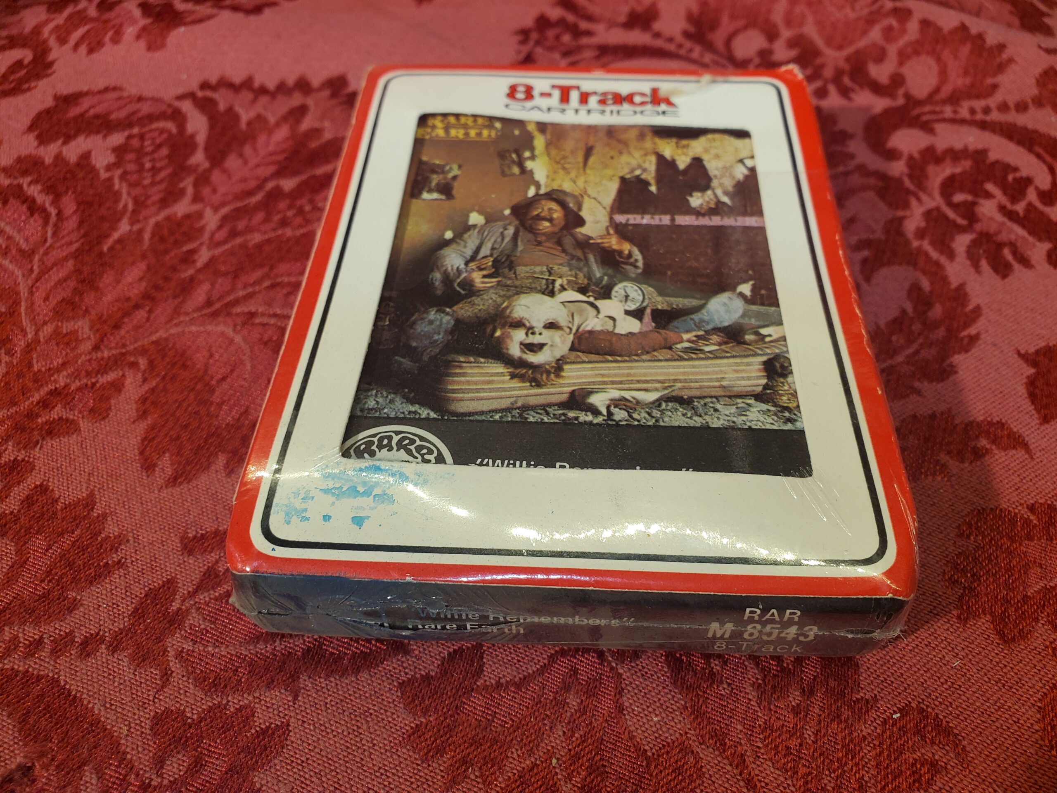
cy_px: 396
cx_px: 528
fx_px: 794
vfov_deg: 53.1
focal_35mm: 26
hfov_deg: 67.3
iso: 125
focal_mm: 4.3
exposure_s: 1/120
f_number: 2.4
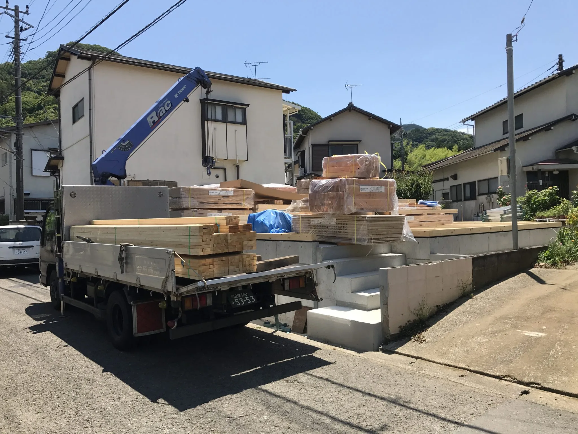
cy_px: 217
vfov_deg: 49.7
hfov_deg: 63.4
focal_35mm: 28
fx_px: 468
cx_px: 289
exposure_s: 1/2083
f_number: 1.8
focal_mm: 3.99
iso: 20
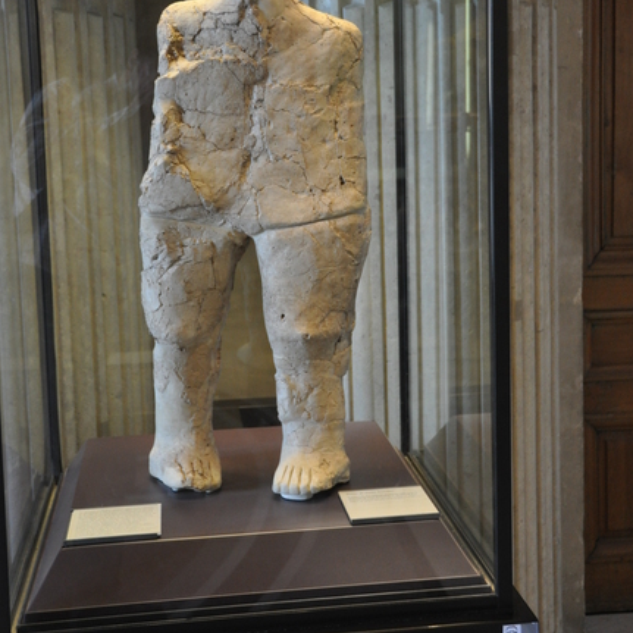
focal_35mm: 57
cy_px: 226
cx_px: 316
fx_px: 1172
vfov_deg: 30.1
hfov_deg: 30.2
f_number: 4
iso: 800
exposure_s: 1/30
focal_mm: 29
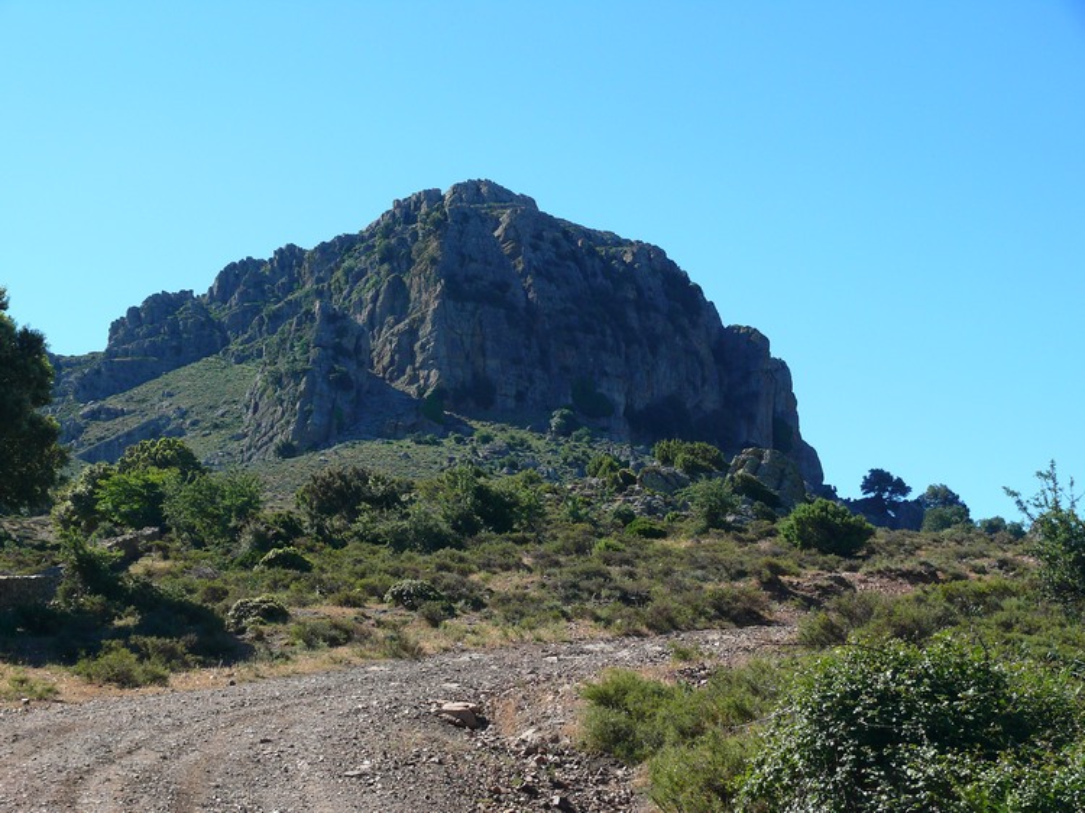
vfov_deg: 24.8
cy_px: 406
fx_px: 1849
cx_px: 542
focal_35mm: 59
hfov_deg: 32.7
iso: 100
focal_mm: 12.6
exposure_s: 1/200
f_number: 4.5
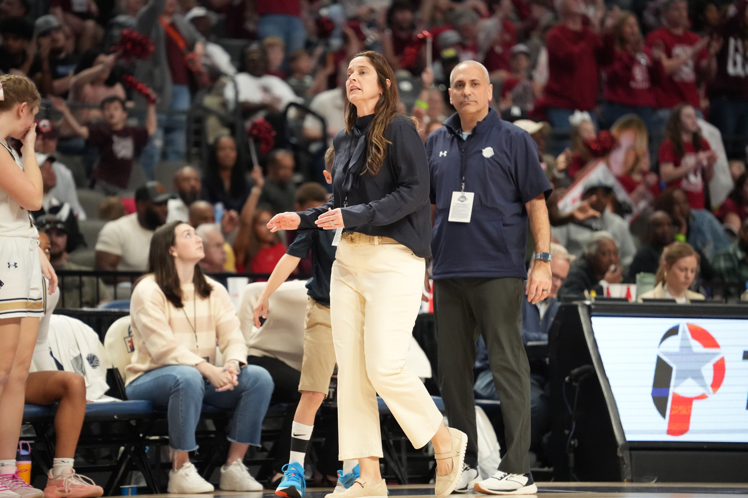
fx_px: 3740
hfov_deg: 11.4
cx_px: 374
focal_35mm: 180
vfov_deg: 7.6
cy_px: 249
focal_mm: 180
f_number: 2.8
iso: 8000
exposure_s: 1/2000
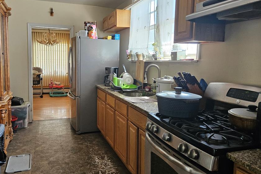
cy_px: 81
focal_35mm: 29
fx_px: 210
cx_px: 110
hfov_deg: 63.3
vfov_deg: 44.9
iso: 320
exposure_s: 1/170
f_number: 1.8
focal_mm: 5.4
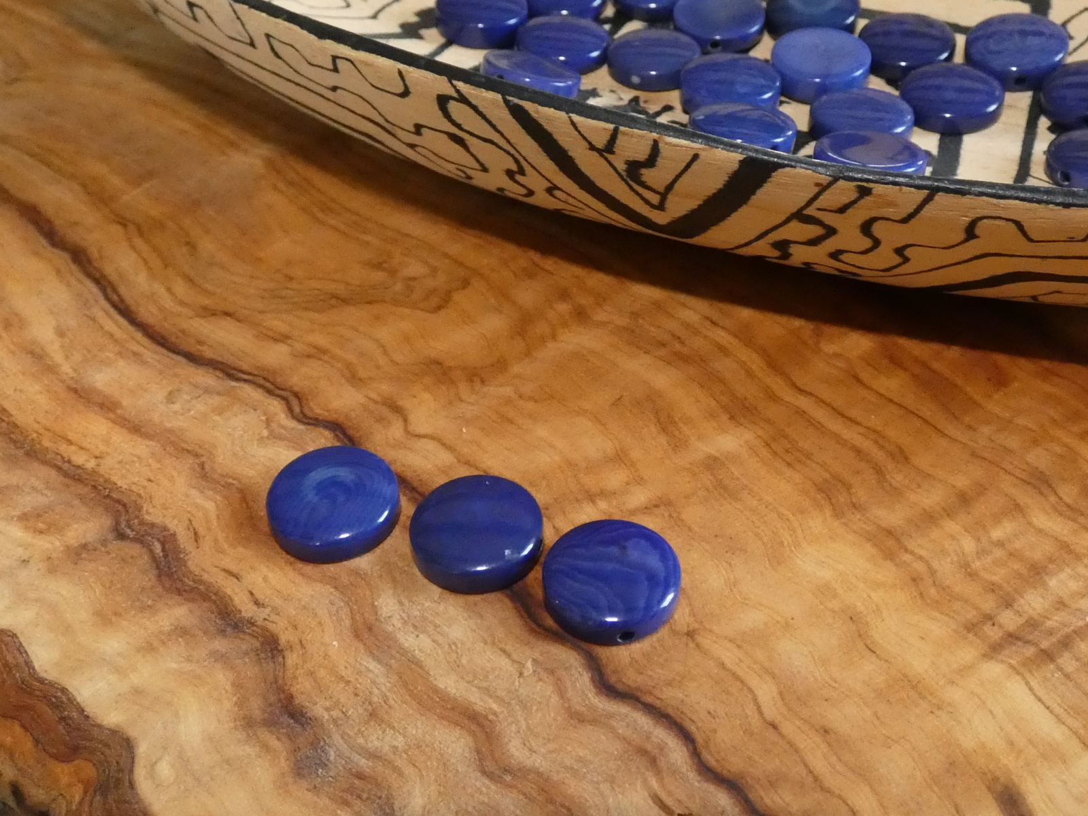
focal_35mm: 21
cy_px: 408
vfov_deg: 63.4
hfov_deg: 79.0
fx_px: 660
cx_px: 544
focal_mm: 3.7
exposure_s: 1/125
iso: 800
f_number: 2.8
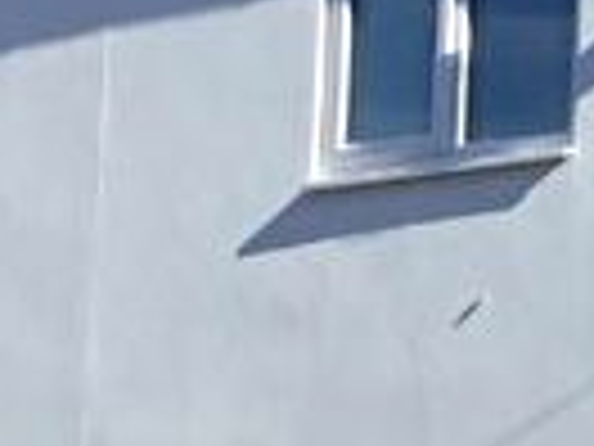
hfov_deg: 11.4
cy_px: 511
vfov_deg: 8.9
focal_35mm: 165
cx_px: 954
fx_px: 2831
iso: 25
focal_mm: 3.3
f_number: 2.4
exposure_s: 1/1217
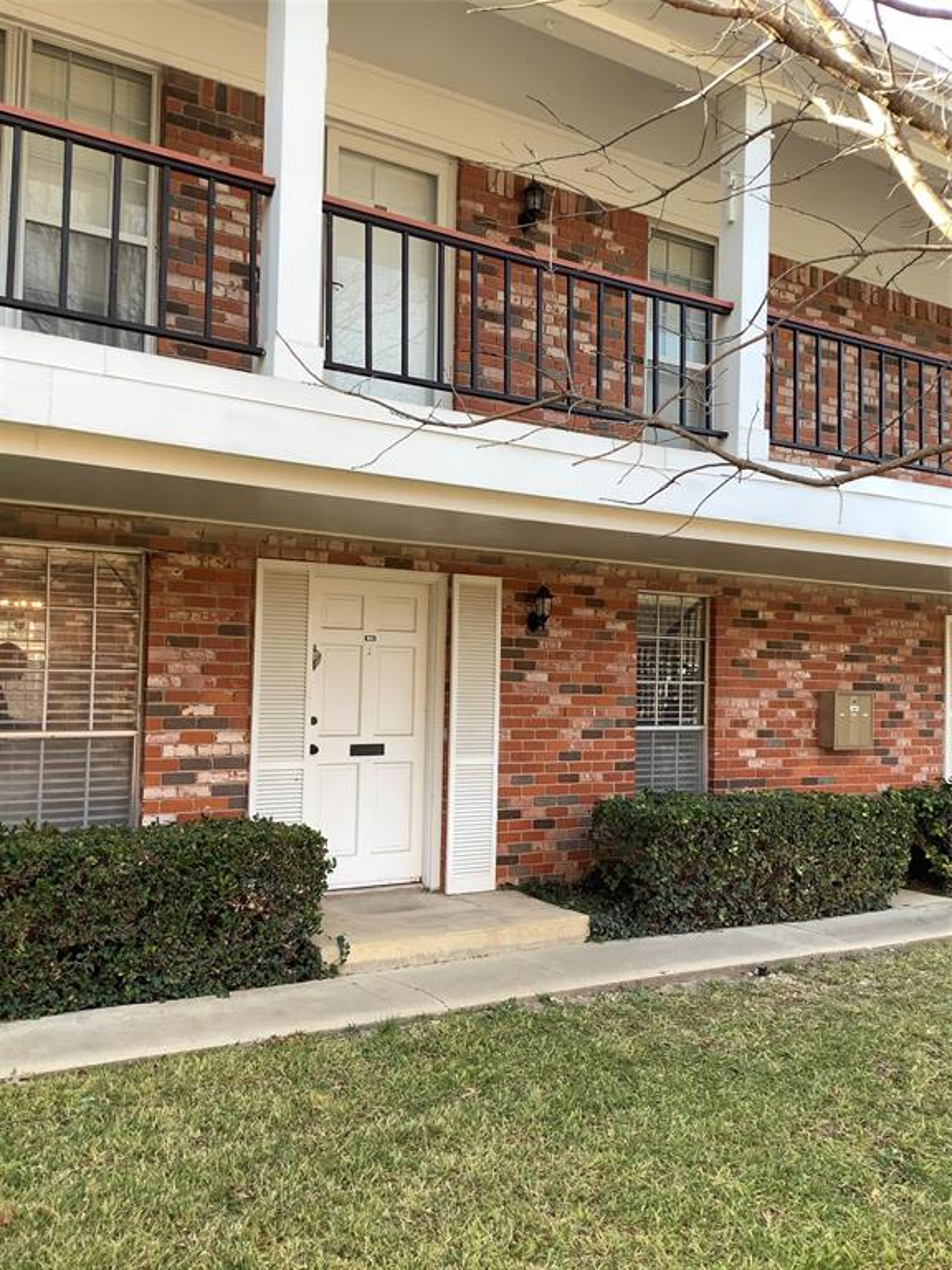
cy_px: 635
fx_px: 1137
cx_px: 476
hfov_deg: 45.4
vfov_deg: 58.4
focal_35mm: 31
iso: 25
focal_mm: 3.3
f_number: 2.4
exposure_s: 1/127
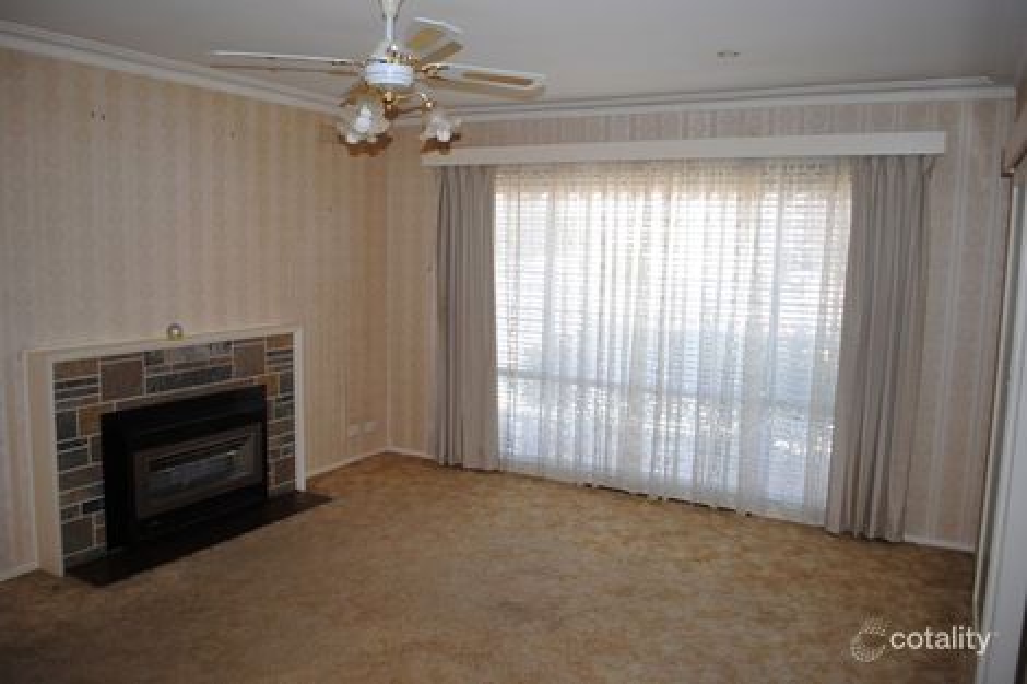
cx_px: 514
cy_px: 342
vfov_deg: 47.9
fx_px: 770
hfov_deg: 67.4
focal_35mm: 27
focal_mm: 18
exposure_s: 1/60
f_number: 3.5
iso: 200
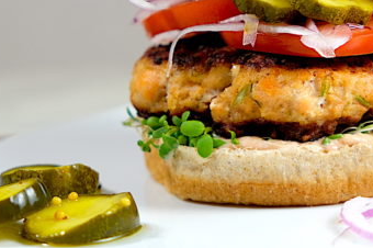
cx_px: 283
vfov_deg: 9.2
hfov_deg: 13.7
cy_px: 37
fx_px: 1542
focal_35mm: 149
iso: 320
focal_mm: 55
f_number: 4
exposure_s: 1/80
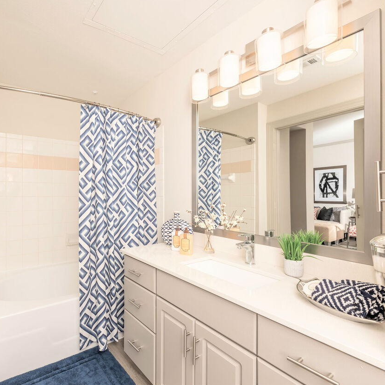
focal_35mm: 18
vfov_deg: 80.7
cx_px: 138
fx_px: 226
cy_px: 192
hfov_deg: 78.8
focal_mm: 14
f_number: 10
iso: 64
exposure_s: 1/30
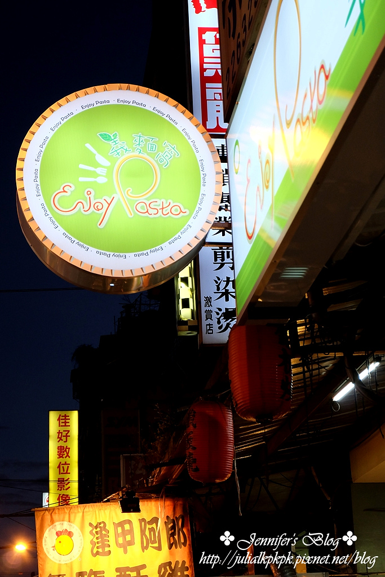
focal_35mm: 75
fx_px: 1203
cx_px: 192
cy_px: 288
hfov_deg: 18.2
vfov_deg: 27.0
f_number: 5.6
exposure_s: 1/30
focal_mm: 50
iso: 1250
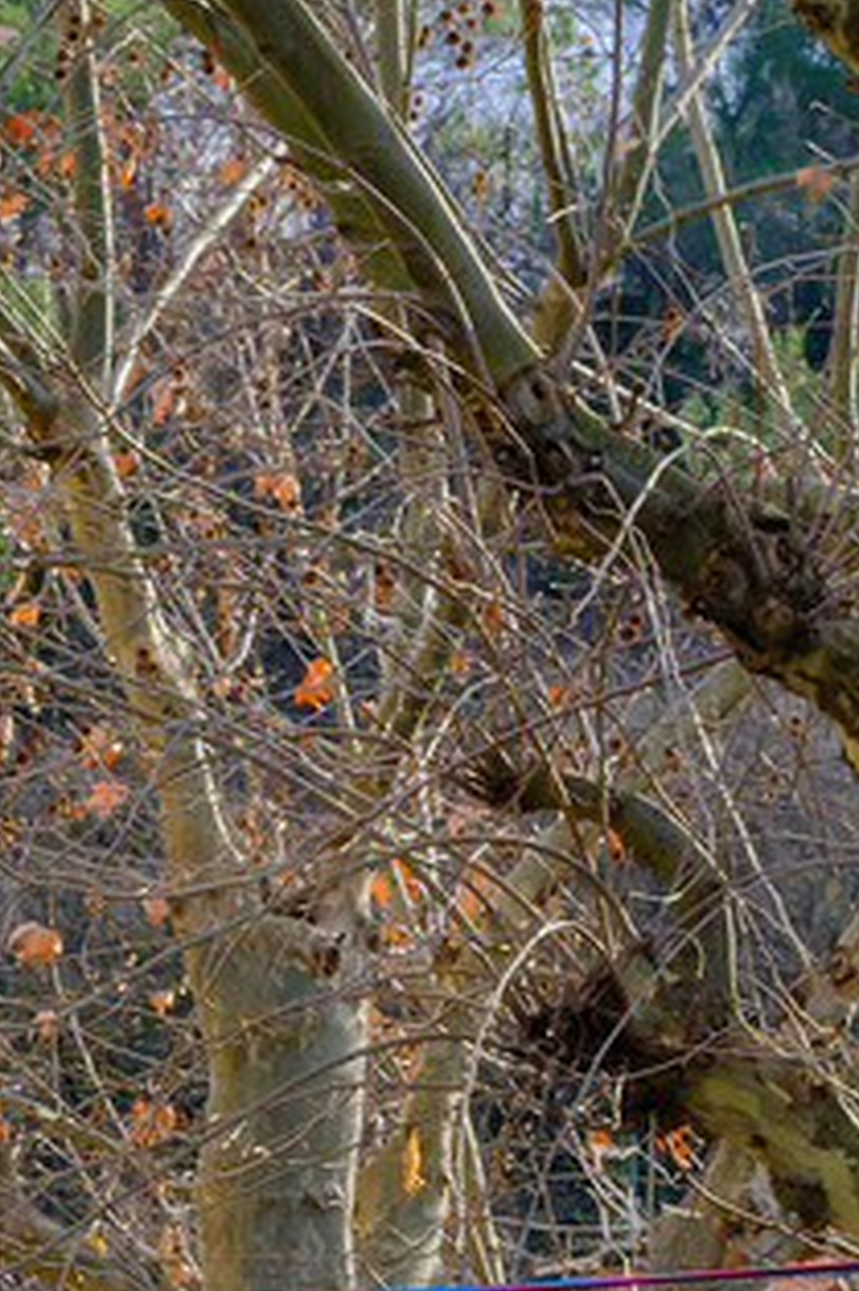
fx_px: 11143
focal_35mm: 311
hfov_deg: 4.4
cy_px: 3164
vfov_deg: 6.3
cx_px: -748
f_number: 10
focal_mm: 55
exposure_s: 1/125
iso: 320
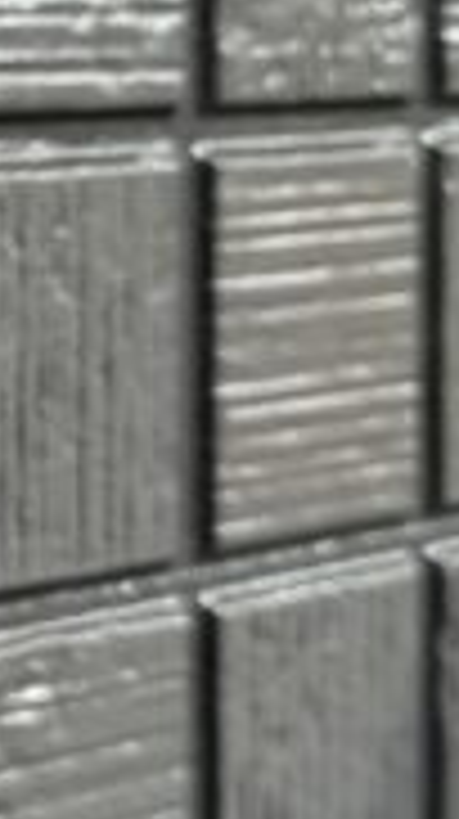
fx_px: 3190
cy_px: 207
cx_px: -999
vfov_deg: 14.6
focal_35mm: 147
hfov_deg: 7.2
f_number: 1.78
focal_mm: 6.76
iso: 80
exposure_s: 1/1026
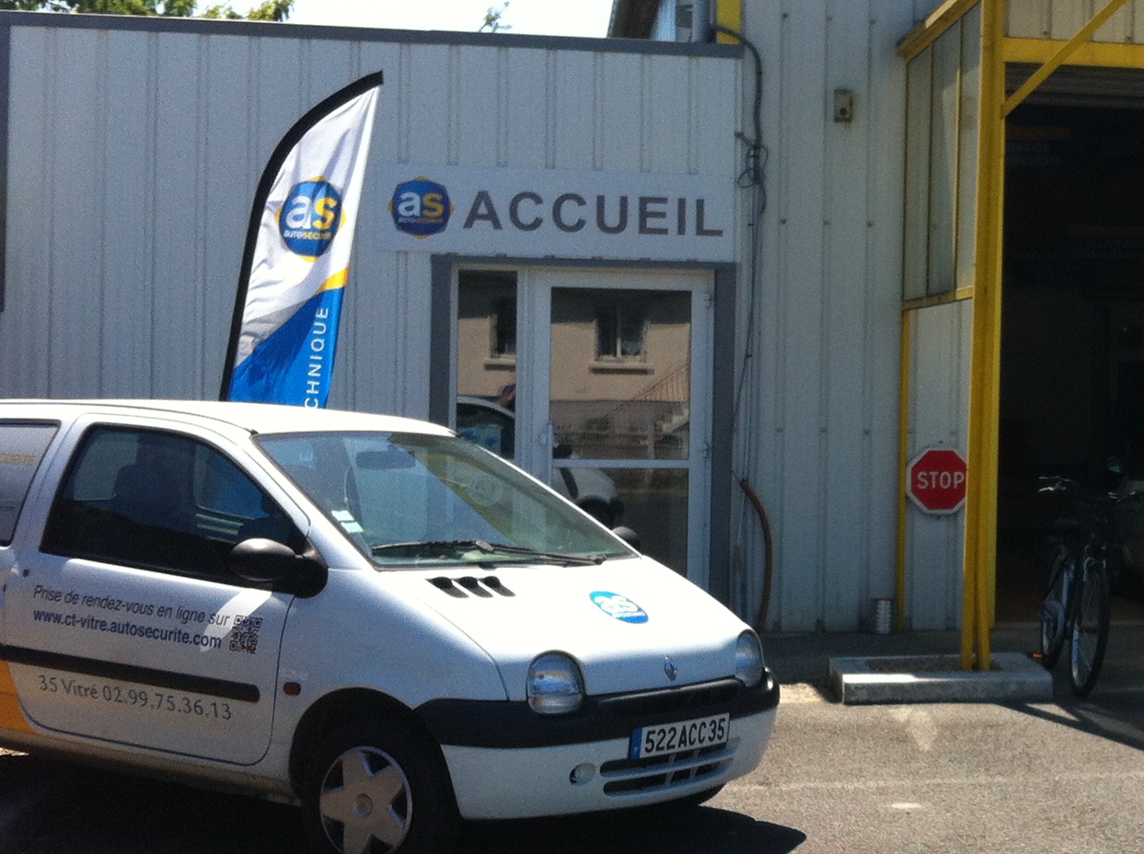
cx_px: 1142
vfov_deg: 20.1
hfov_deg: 25.4
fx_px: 2409
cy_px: 444
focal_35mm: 73
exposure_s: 1/862
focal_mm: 3.85
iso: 80
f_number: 2.8
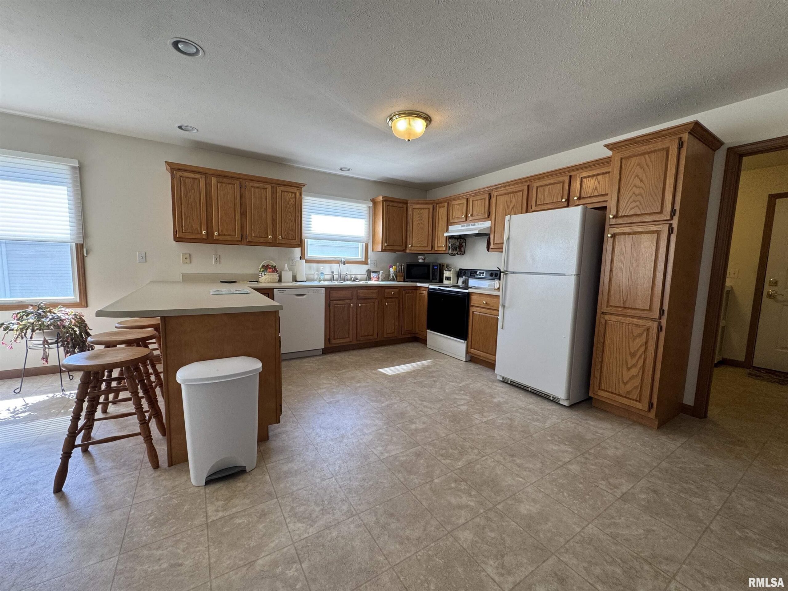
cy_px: 296
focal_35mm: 14
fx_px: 319
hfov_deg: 102.1
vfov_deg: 85.7
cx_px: 394
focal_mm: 2.22
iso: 125
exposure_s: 1/120
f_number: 2.2
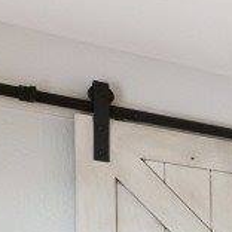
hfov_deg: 9.9
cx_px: 787
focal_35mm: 94
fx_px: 713
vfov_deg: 16.6
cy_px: 361
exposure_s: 1/20
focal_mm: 10
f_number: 8
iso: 125
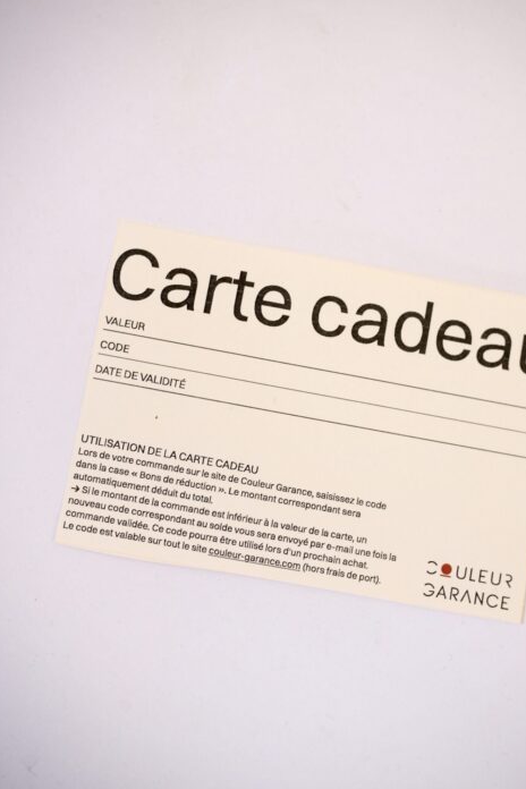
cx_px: 330
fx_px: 1161
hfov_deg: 25.4
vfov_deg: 37.5
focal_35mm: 53
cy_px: 401
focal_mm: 27
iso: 1000
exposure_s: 1/60
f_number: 4
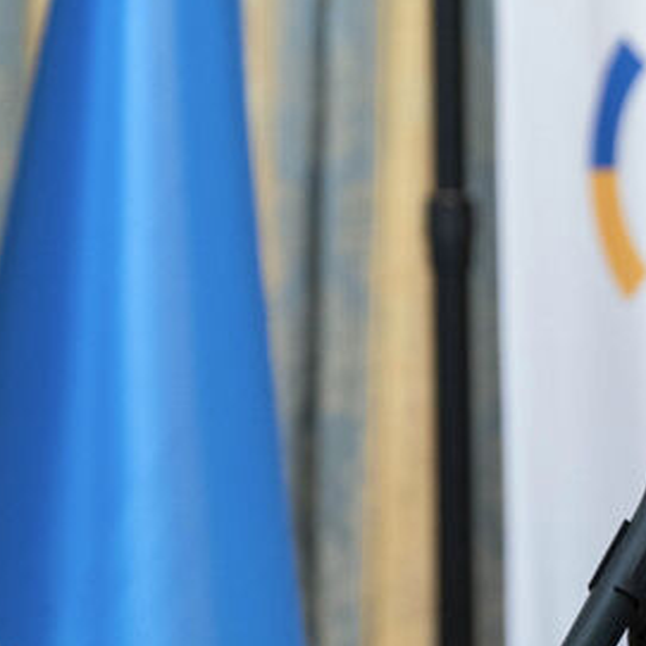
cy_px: 442
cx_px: 920
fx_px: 8551
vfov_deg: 4.3
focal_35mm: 405
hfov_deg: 4.3
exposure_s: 1/250
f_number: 2.8
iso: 2000
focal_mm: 132
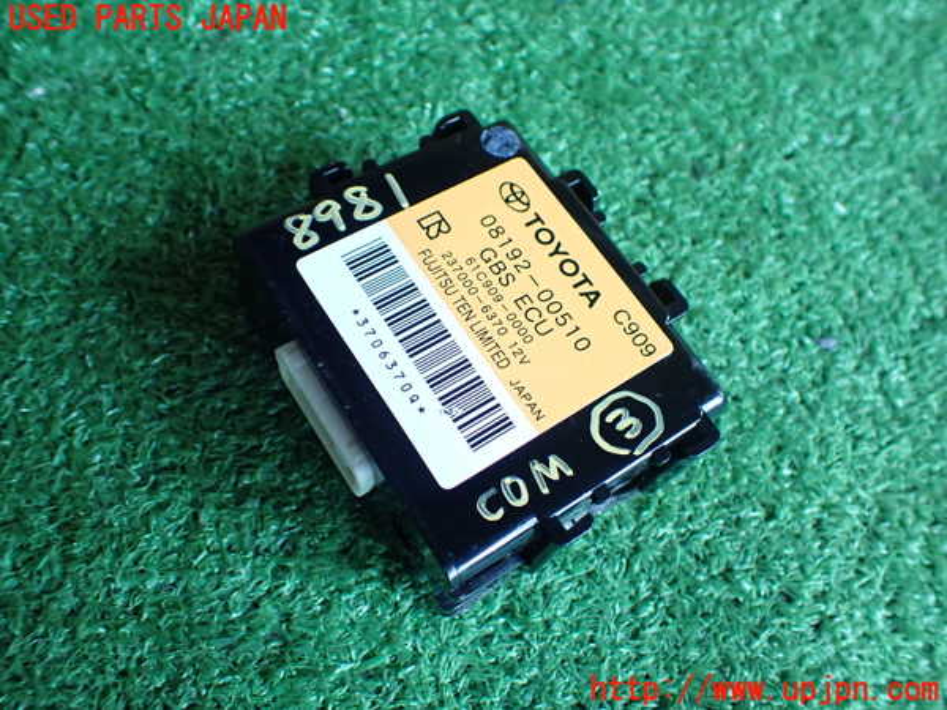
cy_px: 355
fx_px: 821
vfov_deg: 46.8
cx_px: 474
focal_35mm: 30
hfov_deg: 60.0
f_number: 2.3
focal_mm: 5.4
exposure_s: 1/125
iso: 400
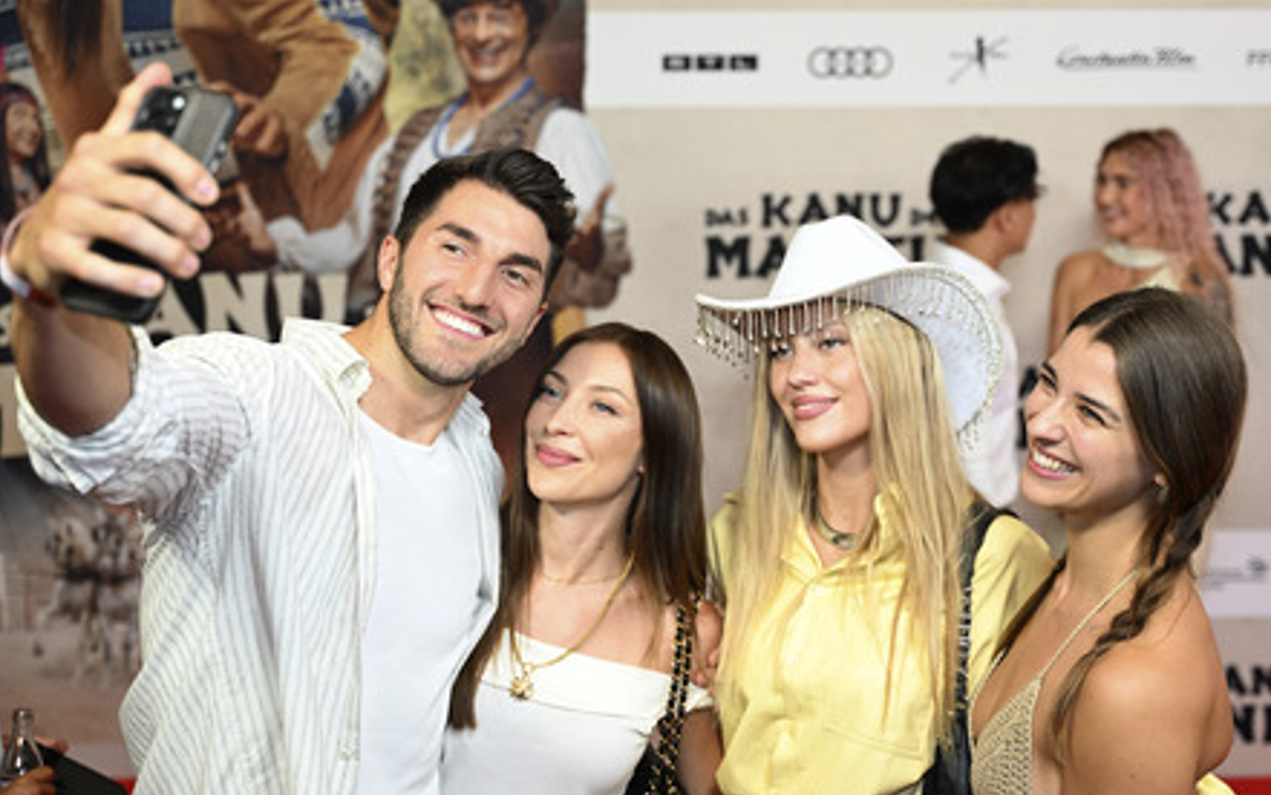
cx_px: 641
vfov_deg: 25.9
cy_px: 406
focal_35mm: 50
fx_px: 1733
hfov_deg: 40.3
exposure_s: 1/160
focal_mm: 48
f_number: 2.8
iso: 250
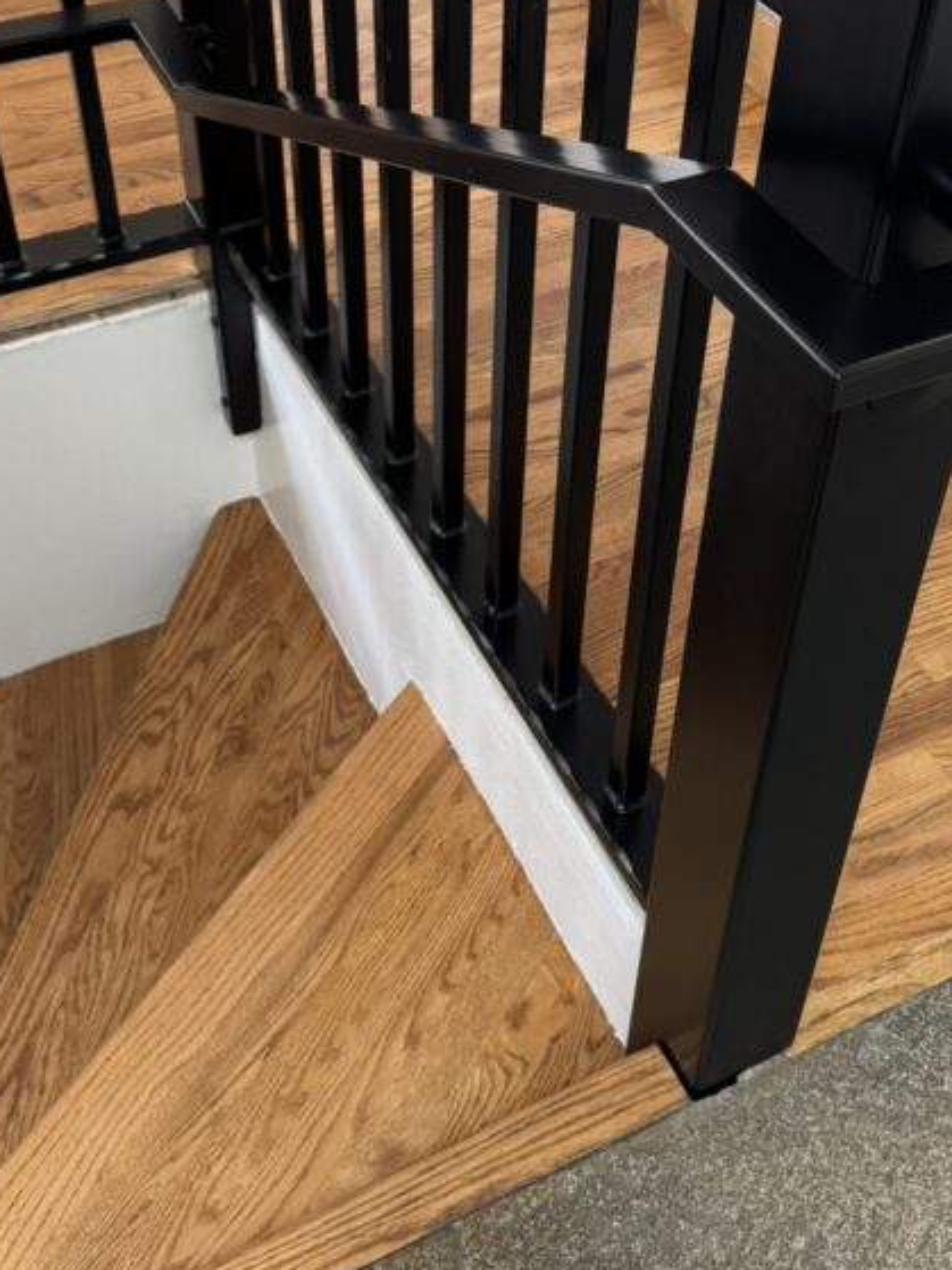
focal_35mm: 44
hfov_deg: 32.9
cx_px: 482
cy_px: 336
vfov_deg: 41.8
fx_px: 1614
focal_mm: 6.76
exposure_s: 1/60
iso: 320
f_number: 1.78
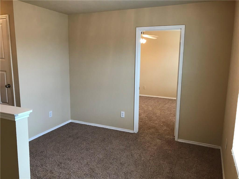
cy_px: 90
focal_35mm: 28
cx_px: 120
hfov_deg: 63.4
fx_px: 193
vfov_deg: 49.7
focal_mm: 3.99
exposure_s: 1/24
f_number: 1.8
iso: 40
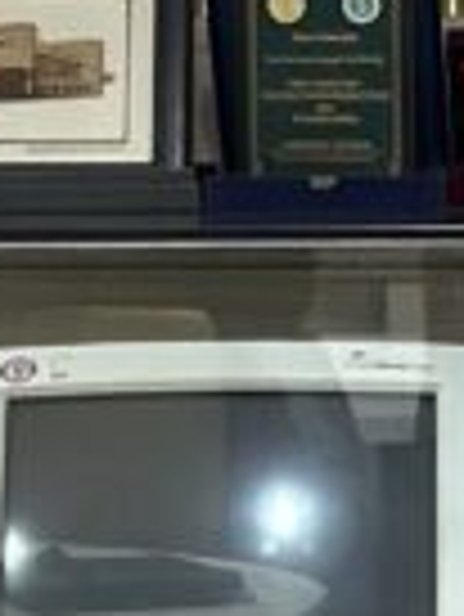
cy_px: 418
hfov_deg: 4.0
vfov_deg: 5.5
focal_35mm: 359
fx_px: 6406
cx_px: 1374
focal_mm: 6.86
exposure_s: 1/33
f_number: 1.78
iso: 400
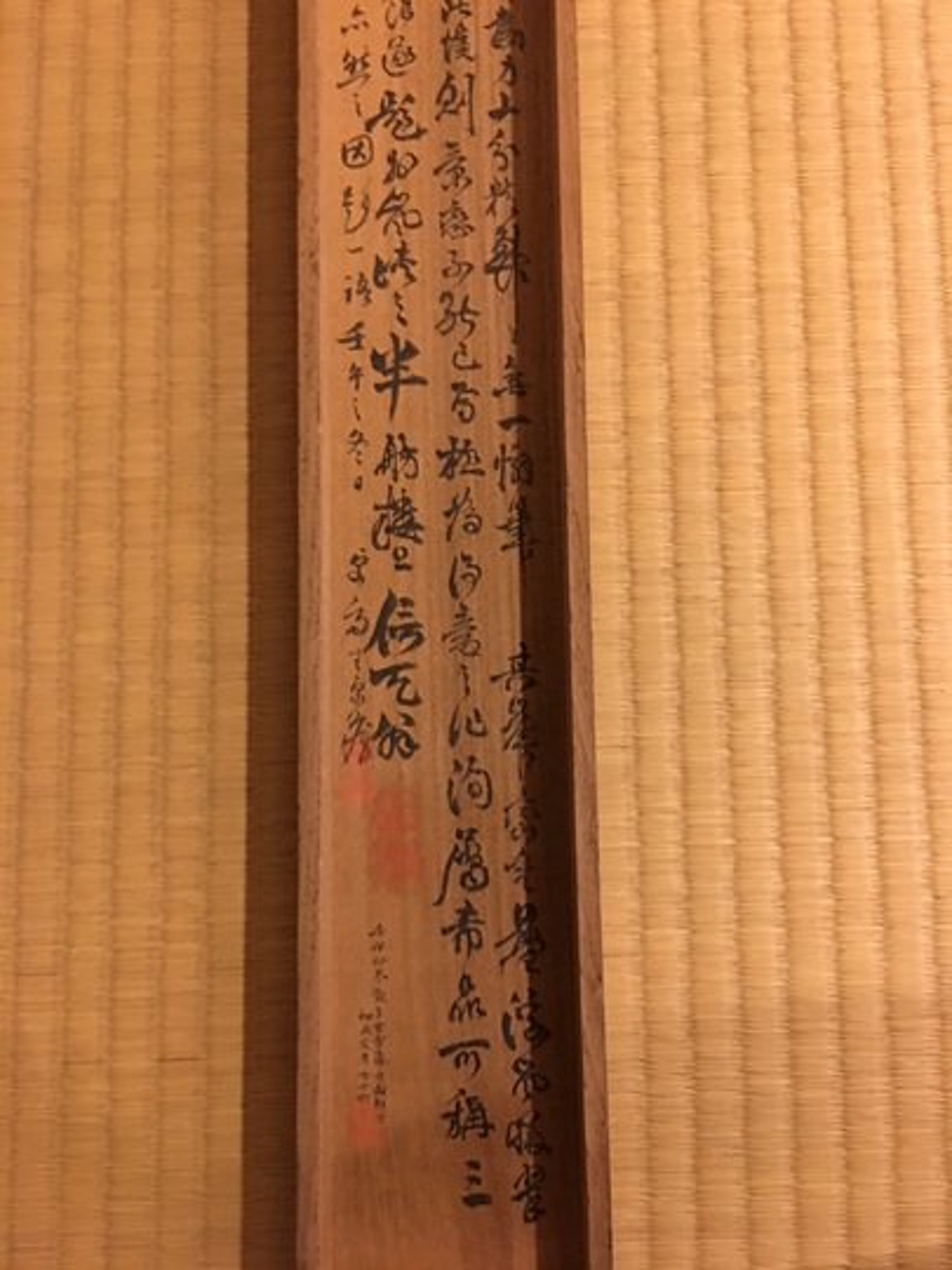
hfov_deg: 48.2
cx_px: 476
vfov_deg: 61.7
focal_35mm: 29
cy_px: 635
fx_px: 1063
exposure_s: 1/4
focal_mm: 4.15
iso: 125
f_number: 2.2
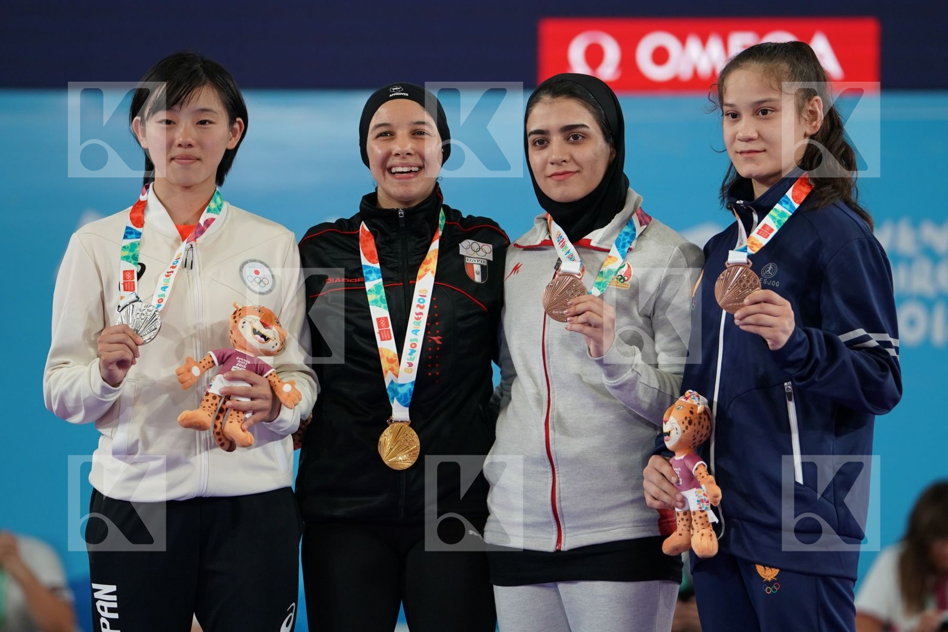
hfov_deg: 8.7
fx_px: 6241
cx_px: 474
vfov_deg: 5.8
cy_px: 316
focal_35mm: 237
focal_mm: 158
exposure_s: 1/500
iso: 800
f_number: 2.8
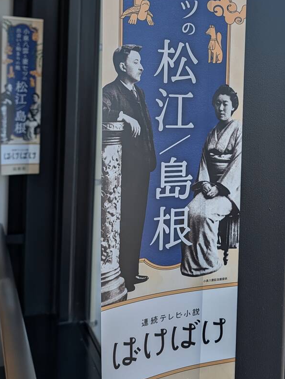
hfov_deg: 29.4
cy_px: 110
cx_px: 205
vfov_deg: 38.2
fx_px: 537
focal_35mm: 49
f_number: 1.68
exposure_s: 1/433
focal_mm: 6.9
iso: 16
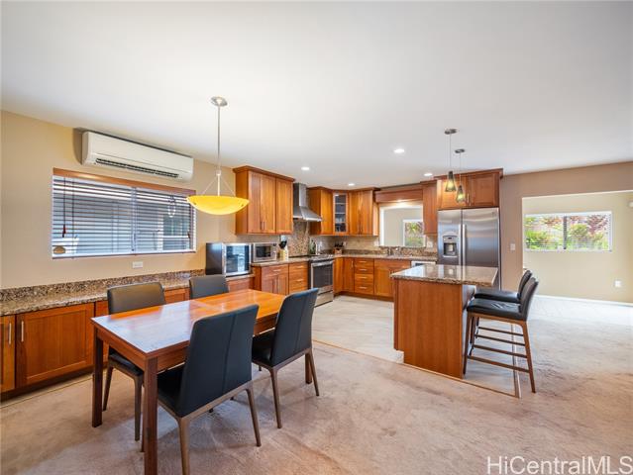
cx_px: 316
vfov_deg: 85.7
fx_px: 256
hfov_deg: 102.0
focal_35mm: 14
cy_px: 238
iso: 800
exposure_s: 1/400
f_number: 4
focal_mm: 7
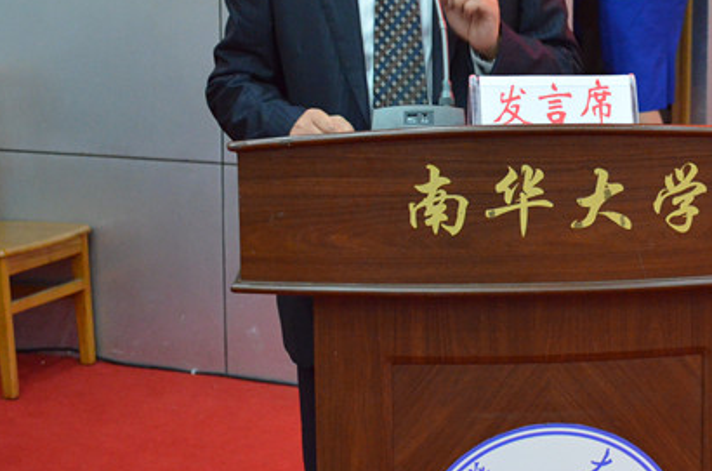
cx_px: 575
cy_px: 88
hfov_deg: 23.6
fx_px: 1676
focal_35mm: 85
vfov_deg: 15.9
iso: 3200
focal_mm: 29
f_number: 4.5
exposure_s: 1/20
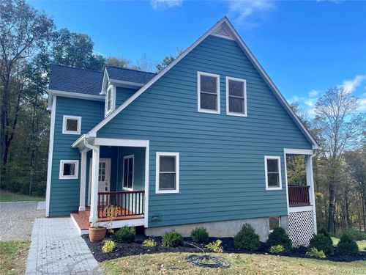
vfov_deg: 53.1
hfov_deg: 67.3
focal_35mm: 26
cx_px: 183
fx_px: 275
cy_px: 138
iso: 32
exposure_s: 1/556
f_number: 1.6
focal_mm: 4.2
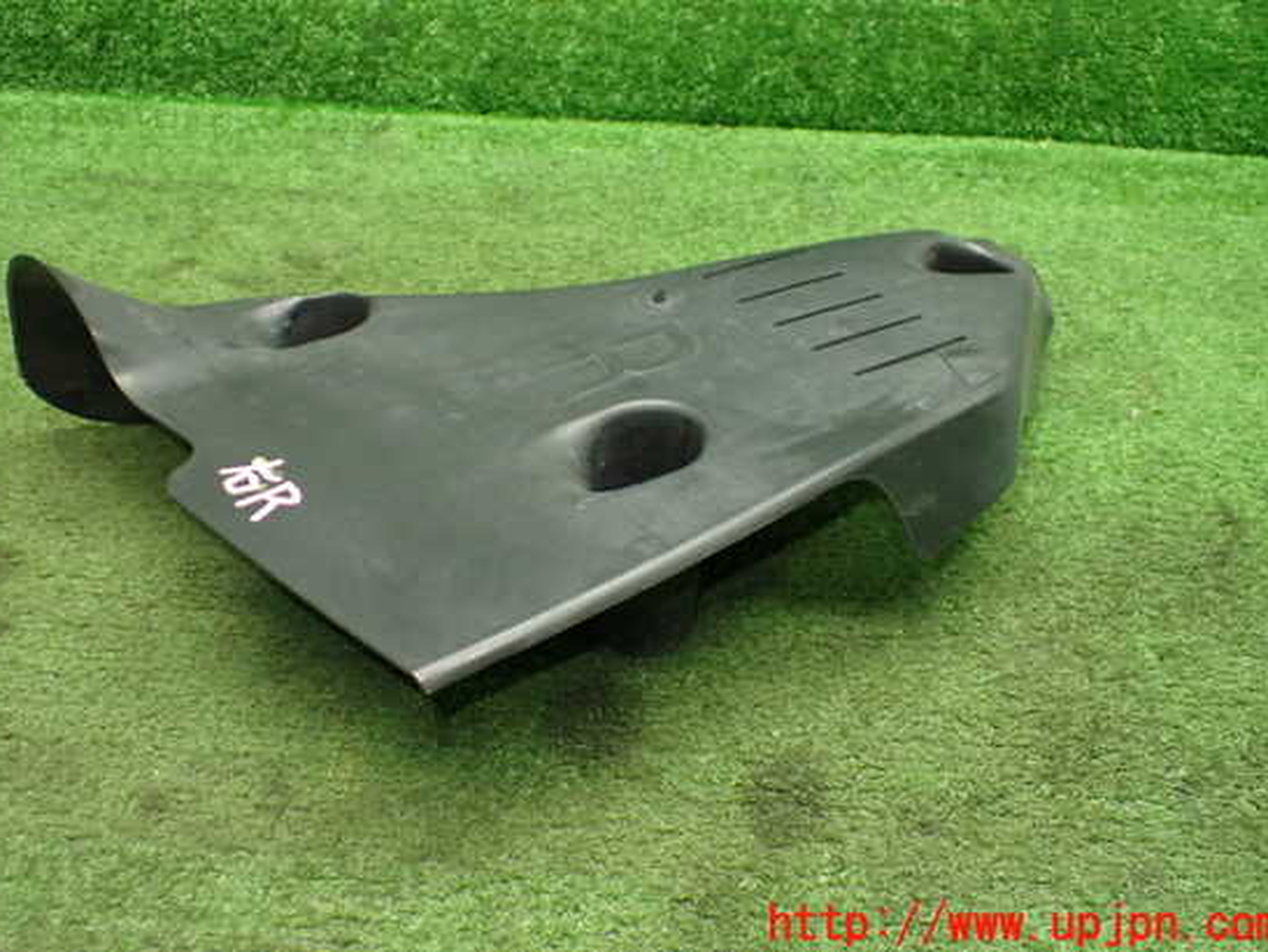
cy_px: 431
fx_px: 1209
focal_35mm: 33
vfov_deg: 42.9
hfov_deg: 55.3
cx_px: 596
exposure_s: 1/100
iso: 800
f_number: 2.3
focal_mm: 5.4
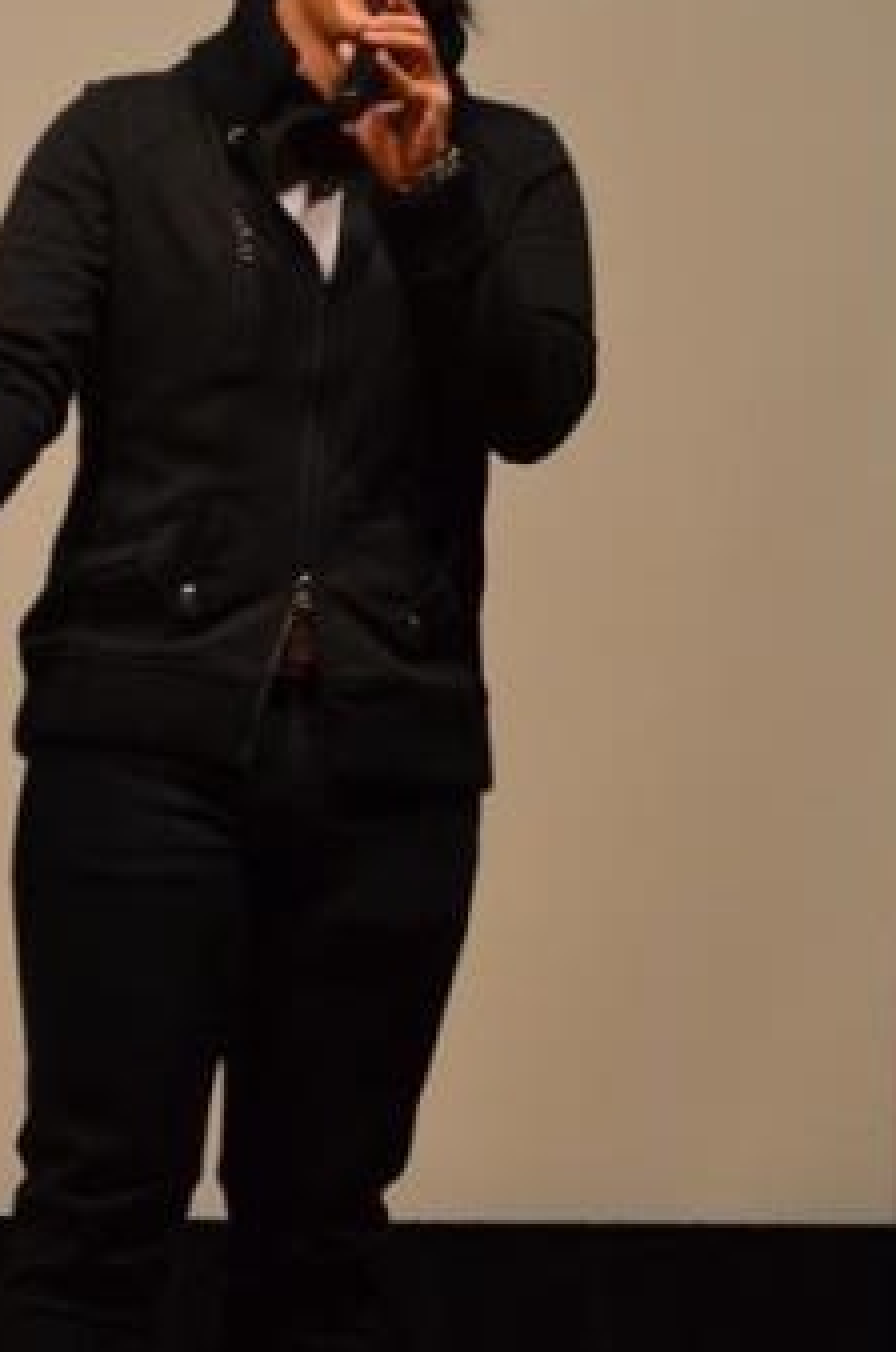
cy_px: 656
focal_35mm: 398
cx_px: 212
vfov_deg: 5.2
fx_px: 14919
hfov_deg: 3.4
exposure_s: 1/50
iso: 1600
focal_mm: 140
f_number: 6
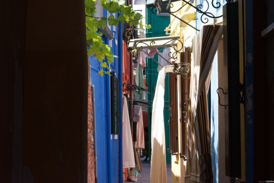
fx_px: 1222
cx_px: 136
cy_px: 90
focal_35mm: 161
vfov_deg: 8.6
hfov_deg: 12.8
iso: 2800
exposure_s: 1/320
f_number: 22
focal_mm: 105
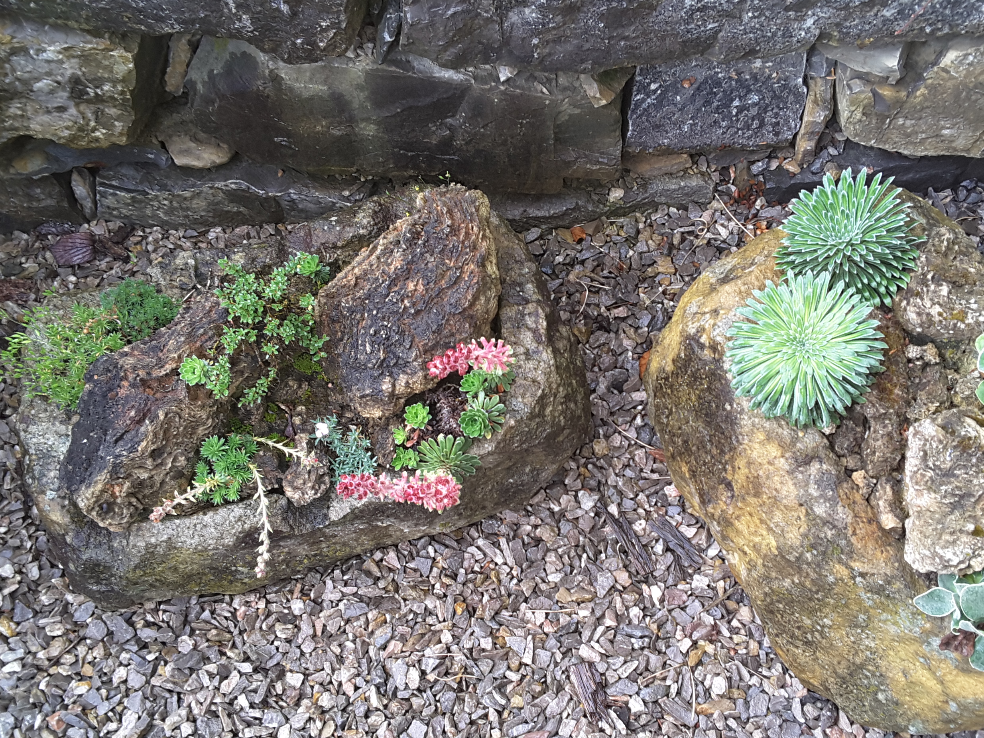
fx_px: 1165
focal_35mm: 41
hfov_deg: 45.7
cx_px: 535
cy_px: 432
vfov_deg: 35.0
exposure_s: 1/30
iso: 50
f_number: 1.9
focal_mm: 2.9
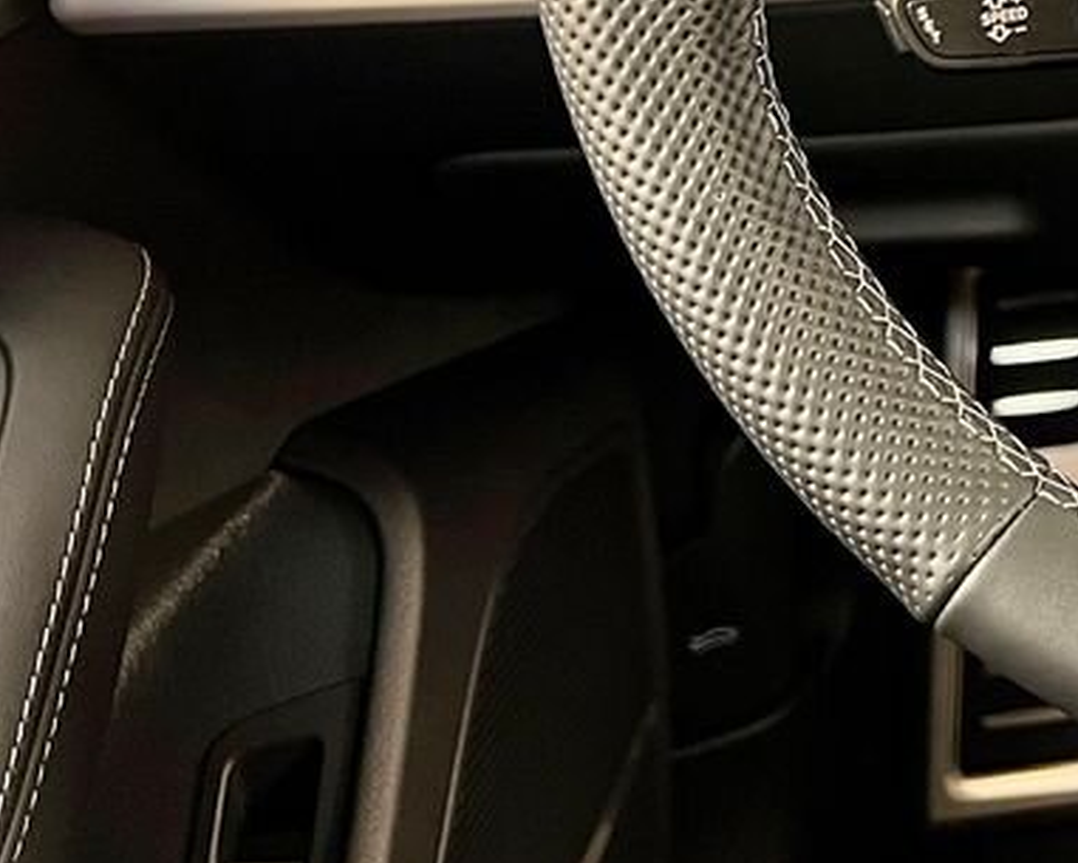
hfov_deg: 20.2
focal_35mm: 80
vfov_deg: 17.9
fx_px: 2553
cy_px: -272
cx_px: 1650
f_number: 1.5
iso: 200
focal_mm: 5.7
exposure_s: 1/51
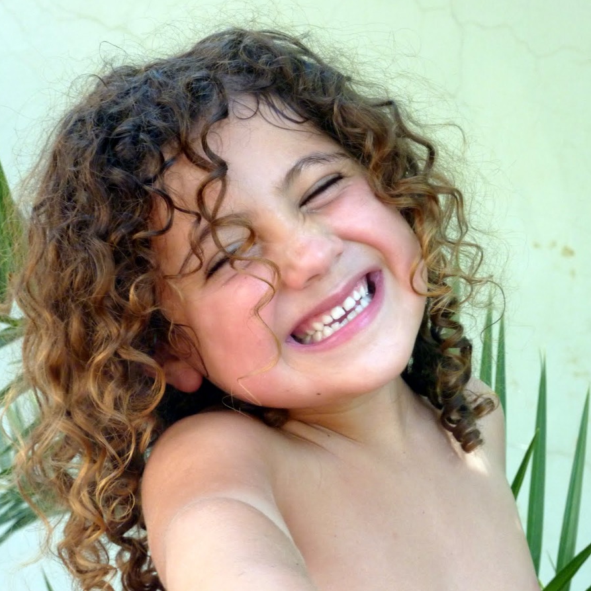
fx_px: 2202
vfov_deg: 15.3
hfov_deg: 15.3
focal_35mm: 114
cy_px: 294
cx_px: 338
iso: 250
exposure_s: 1/100
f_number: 4.3
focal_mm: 15.8
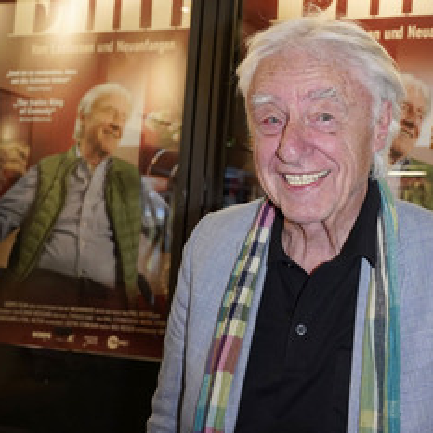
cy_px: 204
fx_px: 793
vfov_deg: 30.6
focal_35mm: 56
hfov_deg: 30.2
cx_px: 306
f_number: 5.6
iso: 2000
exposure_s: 1/100
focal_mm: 34
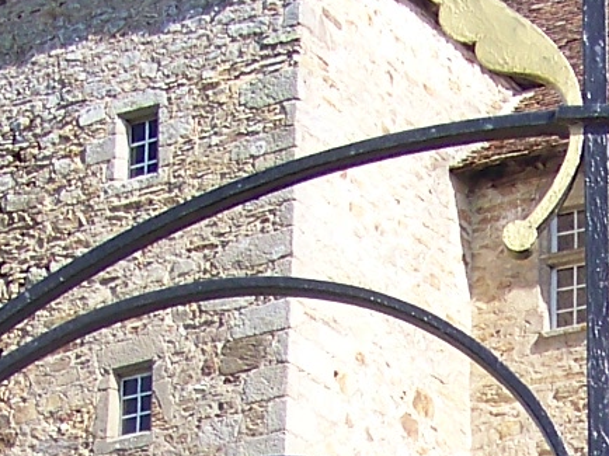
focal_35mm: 170
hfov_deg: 11.5
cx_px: 606
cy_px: 789
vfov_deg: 8.4
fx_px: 2989
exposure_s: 1/400
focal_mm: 5.85
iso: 64
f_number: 2.8
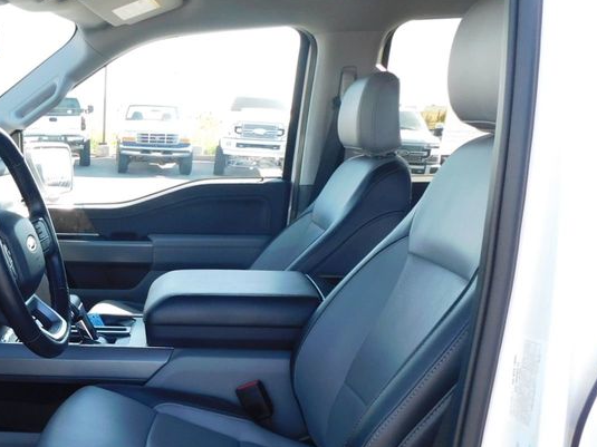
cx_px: 58
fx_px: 759
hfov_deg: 39.8
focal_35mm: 44
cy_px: 343
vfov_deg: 32.2
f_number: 3
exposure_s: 1/100
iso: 125
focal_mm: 4
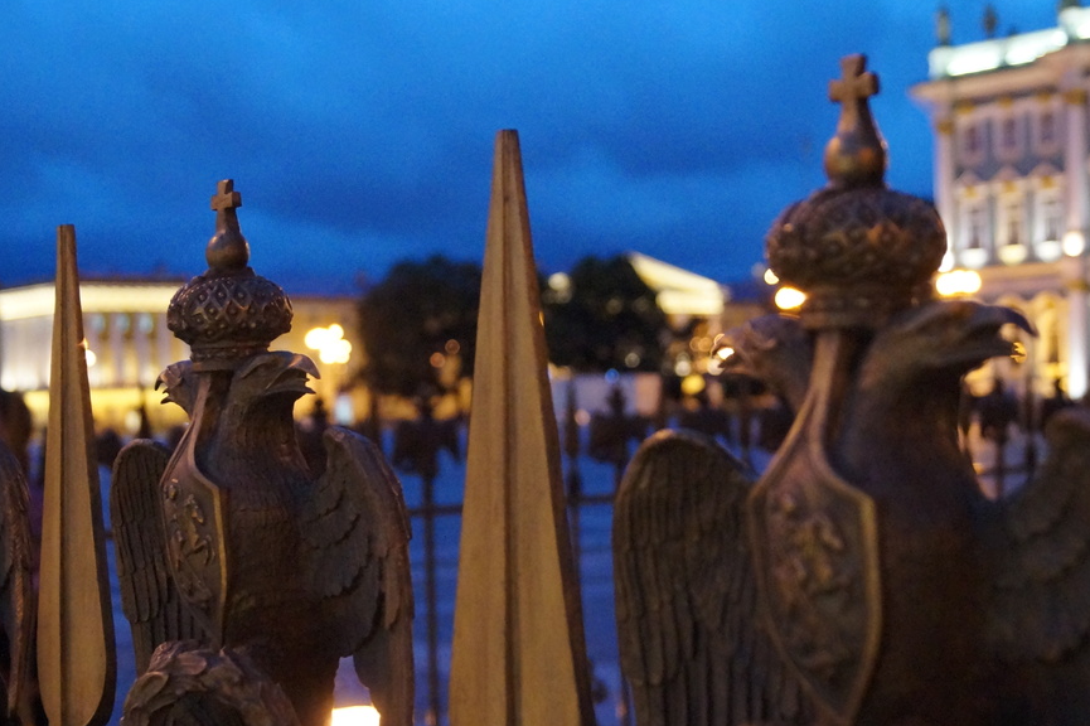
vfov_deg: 20.0
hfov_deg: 29.7
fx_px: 2058
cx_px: 538
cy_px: 437
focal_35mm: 68
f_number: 4.5
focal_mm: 28
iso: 3200
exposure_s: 1/50
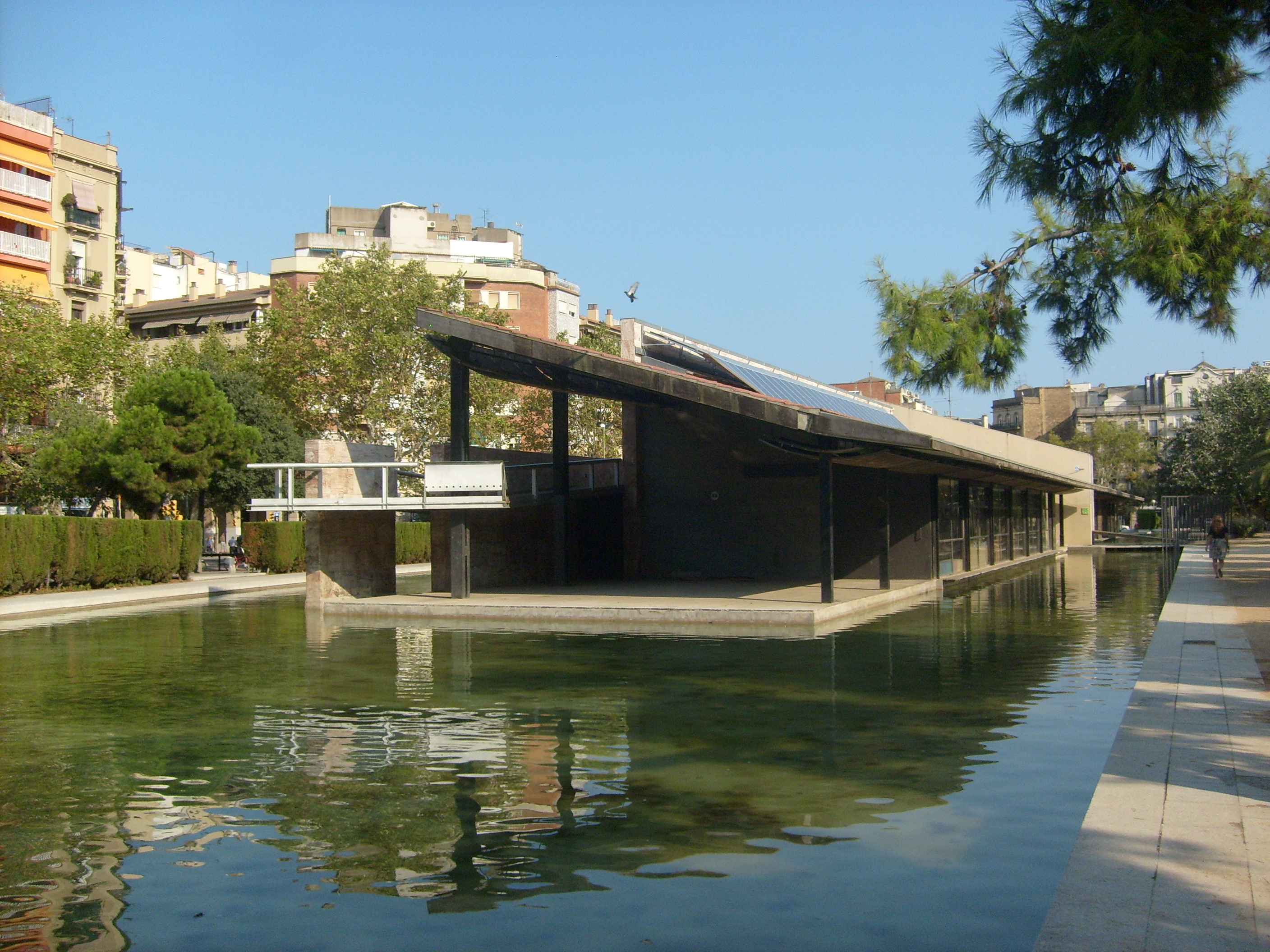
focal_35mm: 35
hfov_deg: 52.6
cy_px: 476
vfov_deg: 40.7
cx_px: 635
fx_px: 1284
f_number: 7.1
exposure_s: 1/250
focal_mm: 5.8
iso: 80
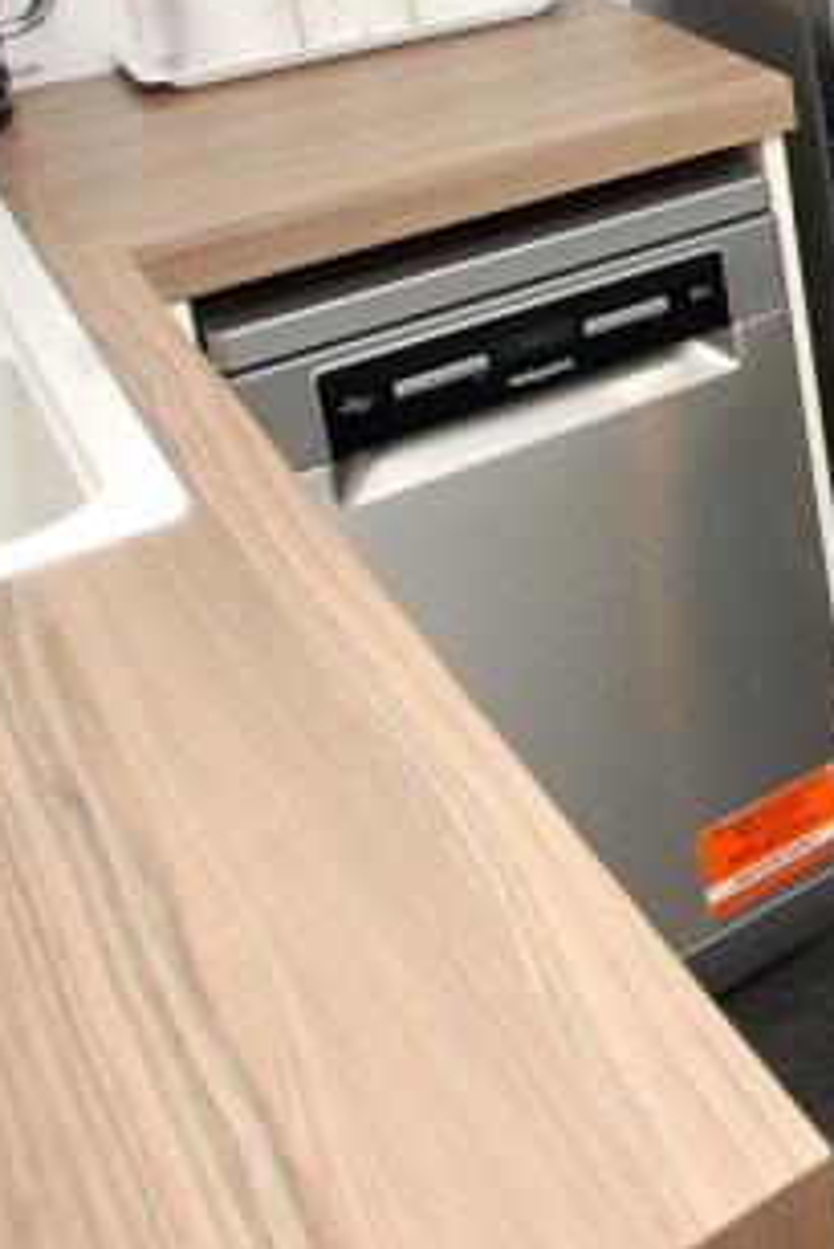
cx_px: 1640
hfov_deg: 18.5
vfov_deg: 34.6
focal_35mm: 50
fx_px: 1735
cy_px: -96
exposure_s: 1/250
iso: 800
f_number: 8
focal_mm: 10
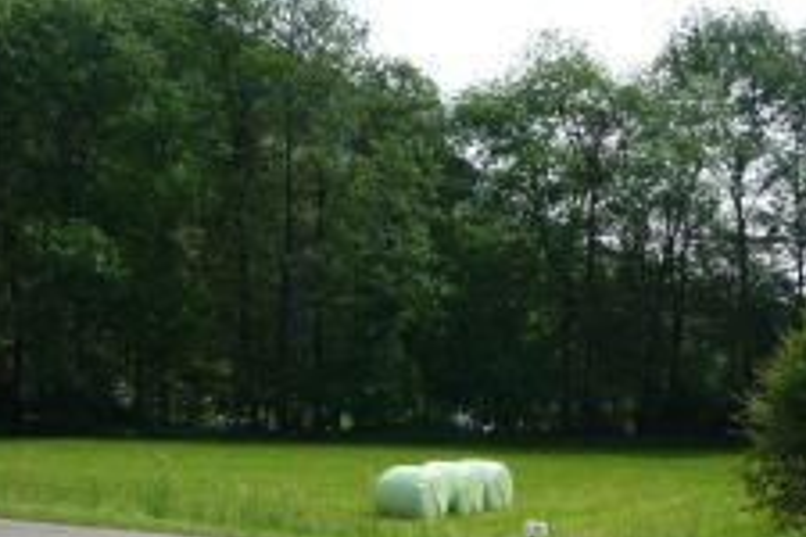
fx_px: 1589
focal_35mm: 71
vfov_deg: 18.2
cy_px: 641
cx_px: 584
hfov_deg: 28.1
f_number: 4.5
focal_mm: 5.2
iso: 100
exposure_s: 1/400
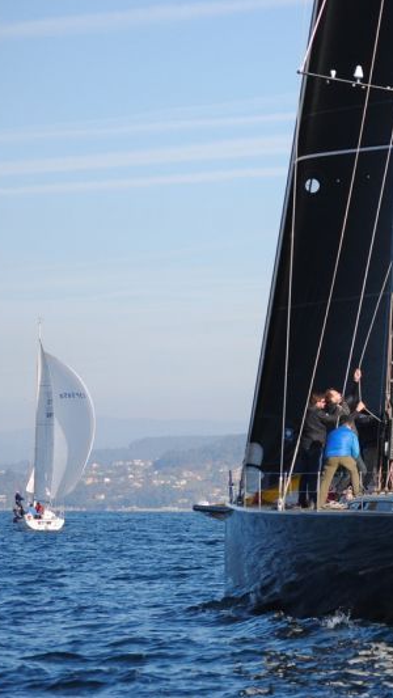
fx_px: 3718
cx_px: 464
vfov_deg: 10.7
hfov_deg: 6.0
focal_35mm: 201
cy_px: 350
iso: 100
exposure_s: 1/500
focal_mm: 85
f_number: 5.6
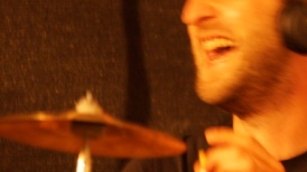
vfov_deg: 2.6
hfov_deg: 4.7
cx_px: 233
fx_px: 3760
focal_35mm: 462
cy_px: 138
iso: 3200
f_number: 6.3
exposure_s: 1/8
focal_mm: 180
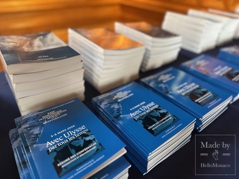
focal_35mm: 24
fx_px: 166
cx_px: 120
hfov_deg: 71.6
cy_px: 90
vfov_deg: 56.8
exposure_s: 1/50
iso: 400
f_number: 1.78
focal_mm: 6.86
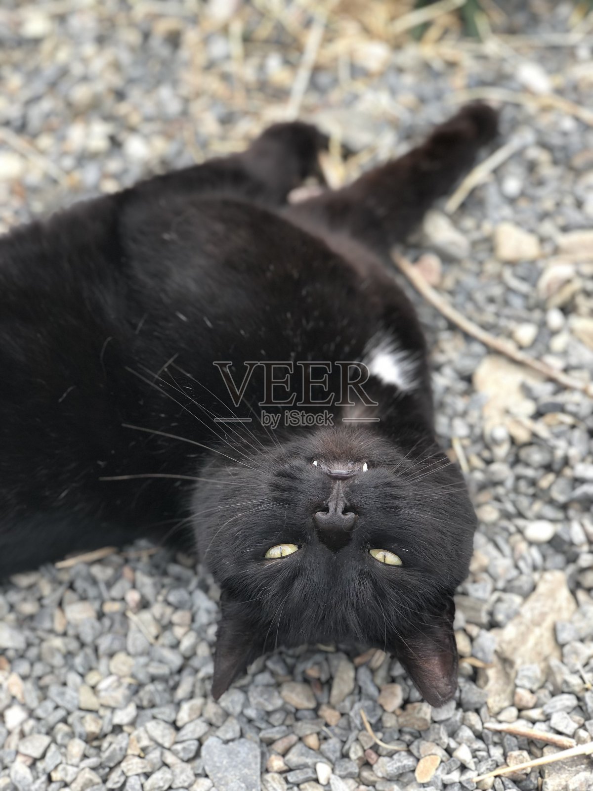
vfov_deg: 36.8
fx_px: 1188
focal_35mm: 52
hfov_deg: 28.0
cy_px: 396
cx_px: 296
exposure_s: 1/120
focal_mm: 6
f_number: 2.4
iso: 16
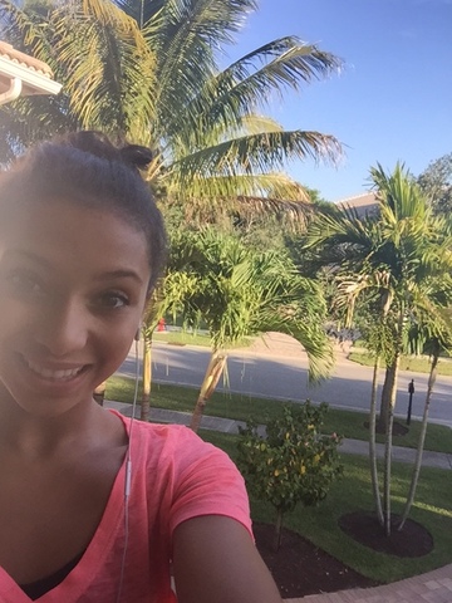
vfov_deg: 58.4
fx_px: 540
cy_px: 302
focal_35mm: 31
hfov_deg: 45.4
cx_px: 226
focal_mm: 2.65
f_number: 2.2
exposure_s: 1/330
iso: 32
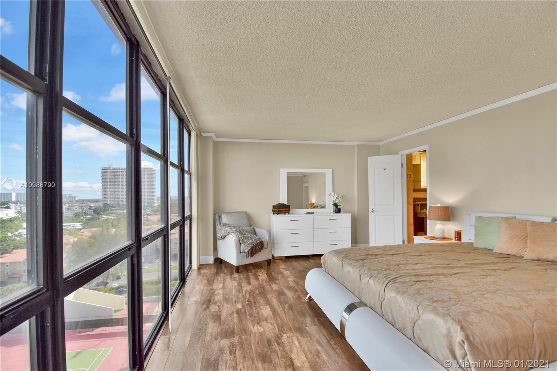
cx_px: 278
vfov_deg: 77.3
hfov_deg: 100.4
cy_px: 186
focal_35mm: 15
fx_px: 232
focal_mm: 10
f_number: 5.6
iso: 250
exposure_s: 1/160
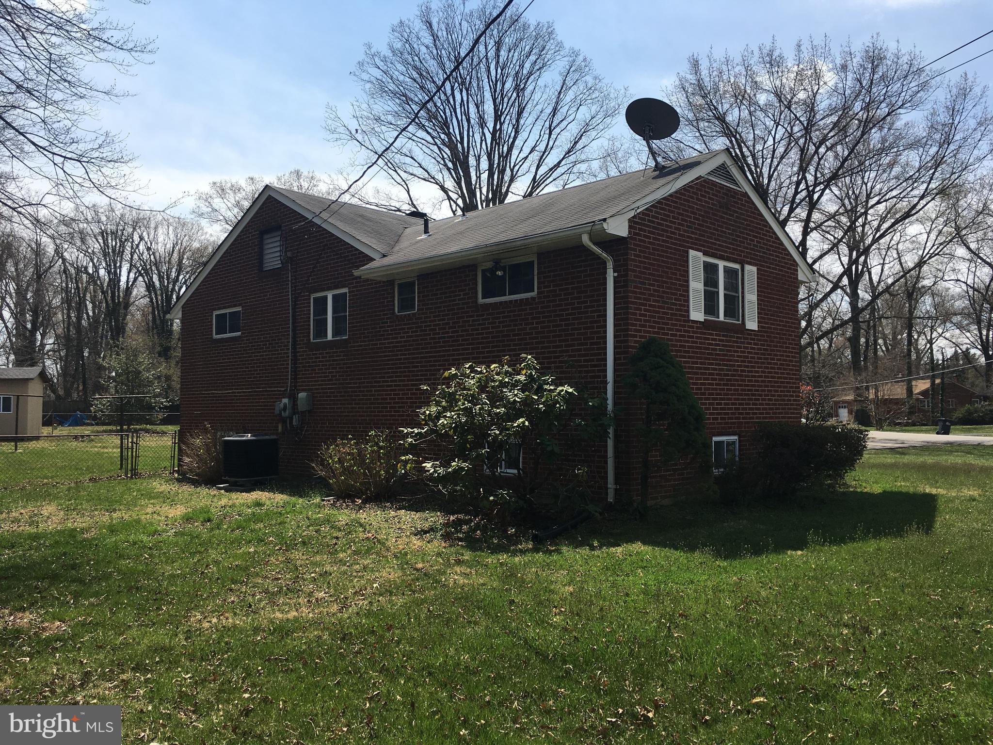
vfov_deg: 48.2
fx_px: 832
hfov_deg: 61.7
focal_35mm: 29
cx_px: 496
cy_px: 372
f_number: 2.2
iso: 25
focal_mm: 4.15
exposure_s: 1/1972
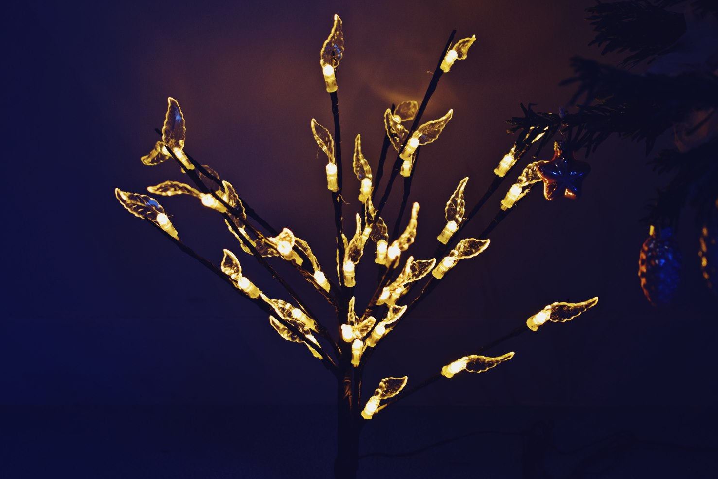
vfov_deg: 18.2
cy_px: 228
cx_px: 358
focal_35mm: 75
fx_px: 1496
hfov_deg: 27.0
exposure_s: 1/60
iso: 500
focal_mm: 46
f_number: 5.3
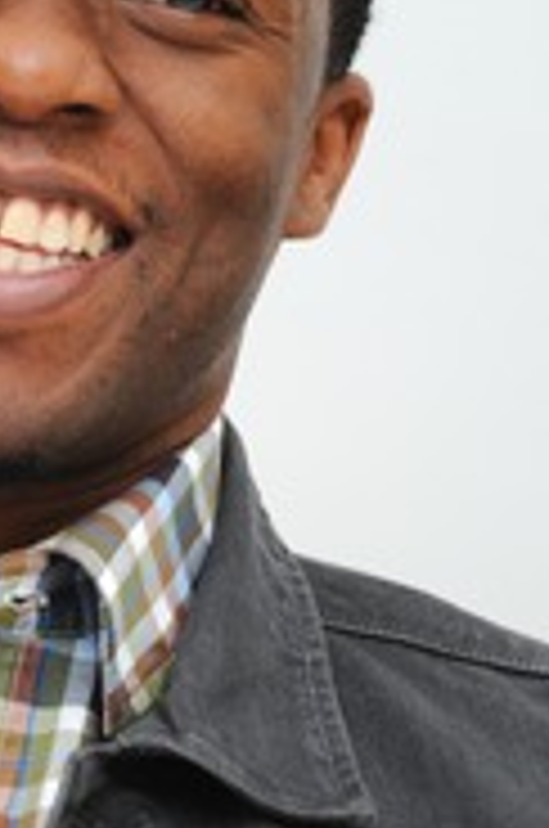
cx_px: 140
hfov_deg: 2.5
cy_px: 364
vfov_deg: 3.8
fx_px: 12490
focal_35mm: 544
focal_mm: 250
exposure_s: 1/60
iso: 800
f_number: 5.6
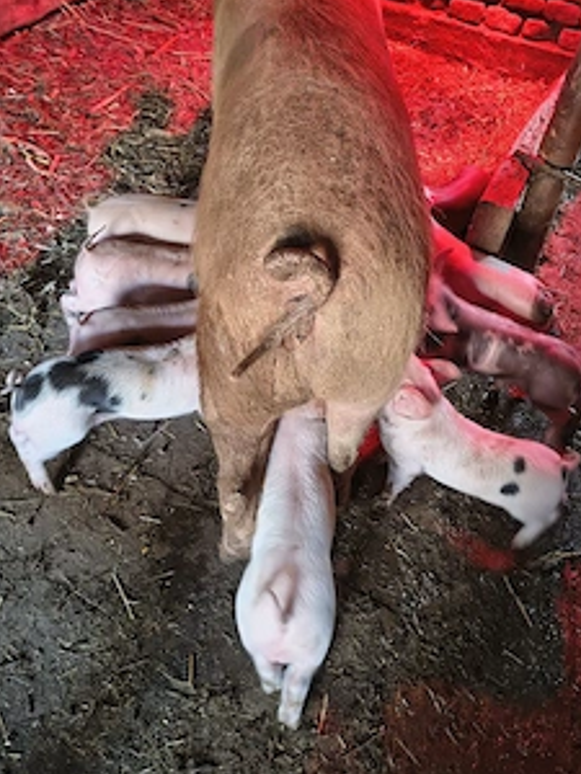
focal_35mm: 32
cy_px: 315
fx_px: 716
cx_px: 333
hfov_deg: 44.0
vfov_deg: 56.4
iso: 2905
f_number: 1.8
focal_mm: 5.56
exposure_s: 1/33.3
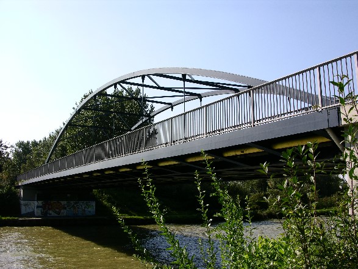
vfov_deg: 40.7
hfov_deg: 52.6
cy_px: 134
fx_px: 362
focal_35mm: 35
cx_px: 179
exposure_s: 1/128
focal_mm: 8.9
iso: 50
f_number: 8
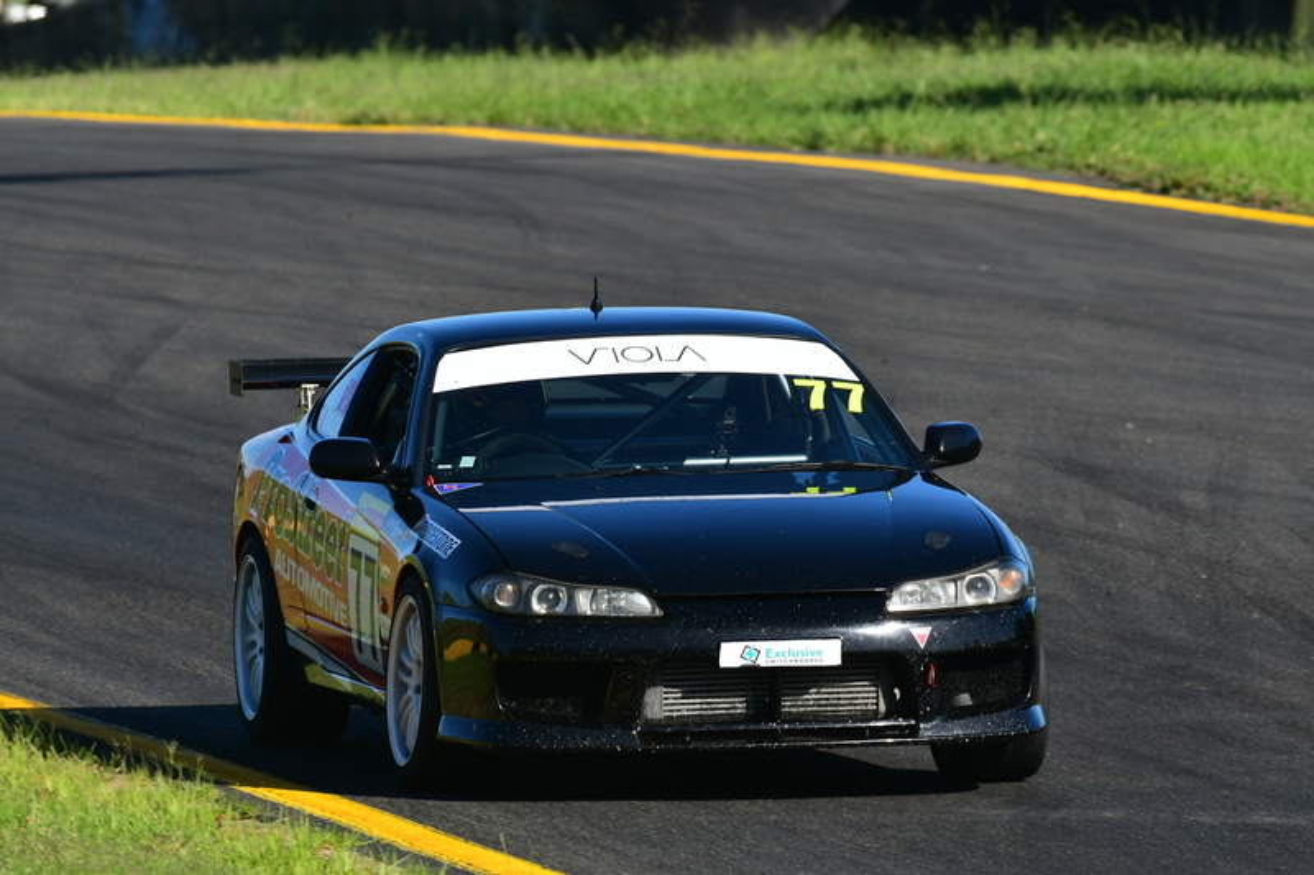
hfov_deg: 2.8
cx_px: 657
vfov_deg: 1.8
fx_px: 27368
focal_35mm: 750
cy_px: 438
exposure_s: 1/640
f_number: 11
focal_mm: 500
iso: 500
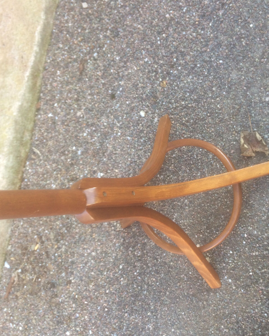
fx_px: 378
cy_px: 199
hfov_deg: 39.1
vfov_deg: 47.7
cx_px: 154
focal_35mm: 38
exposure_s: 1/50
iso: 40
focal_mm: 4.15
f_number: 2.2
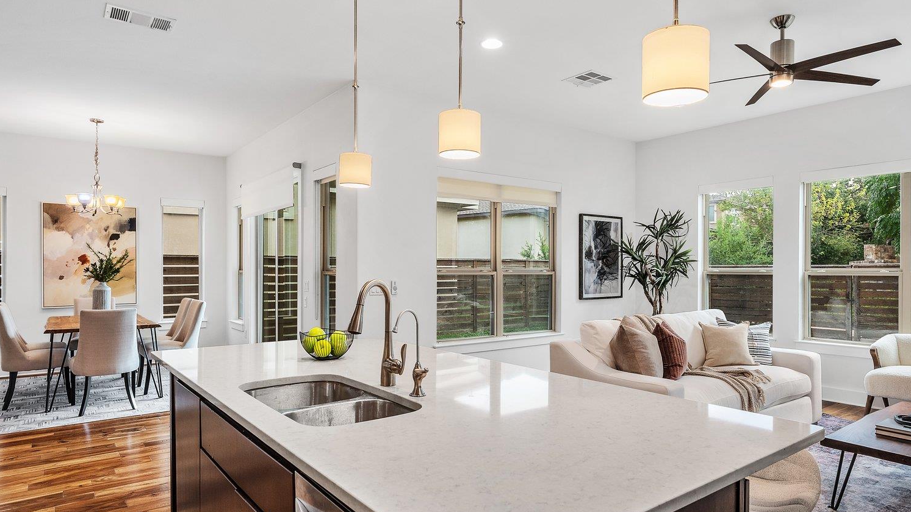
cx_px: 466
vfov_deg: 49.5
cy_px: 279
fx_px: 556
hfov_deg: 78.7
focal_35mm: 23
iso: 400
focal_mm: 16
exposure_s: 1/2
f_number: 10
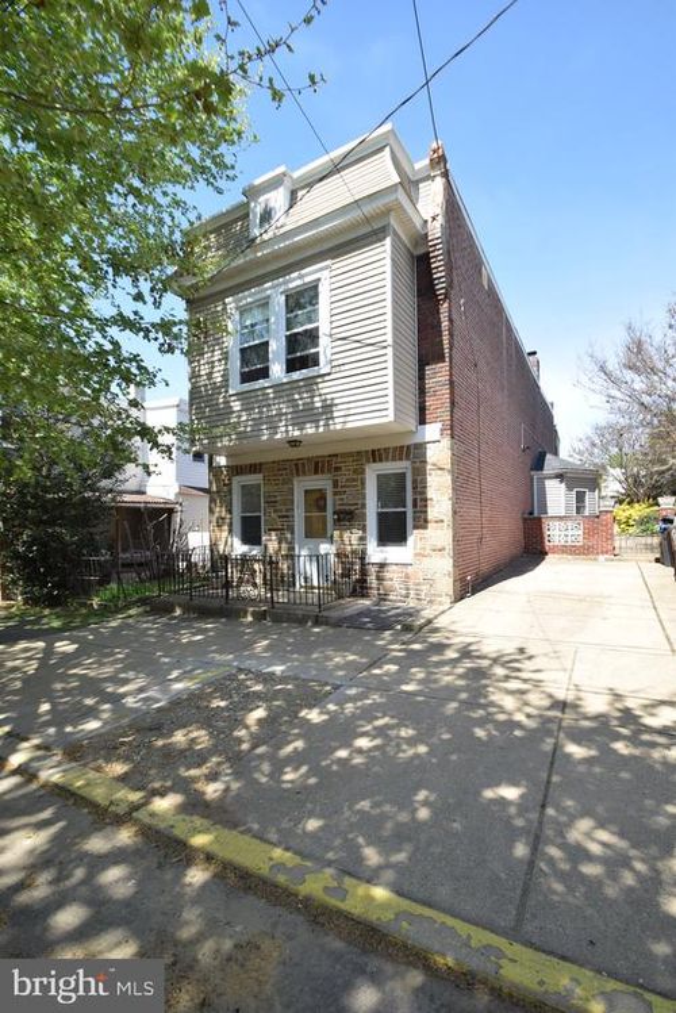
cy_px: 506
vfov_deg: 100.4
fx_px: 422
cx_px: 338
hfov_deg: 77.4
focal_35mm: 15
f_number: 9
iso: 200
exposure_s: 1/320
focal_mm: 10
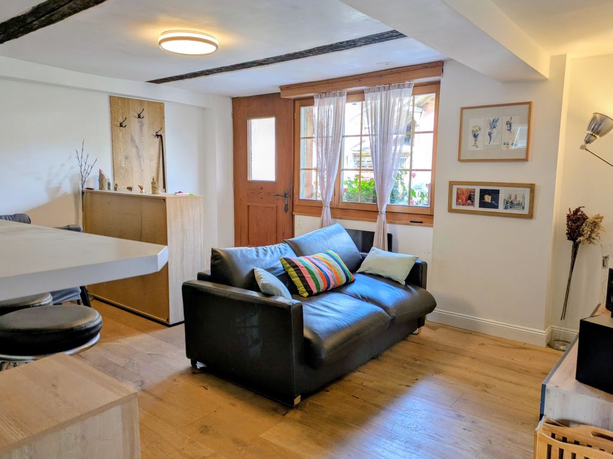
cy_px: 230
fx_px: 443
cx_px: 306
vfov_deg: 54.9
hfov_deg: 69.4
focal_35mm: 25
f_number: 1.89
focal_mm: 5.43
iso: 66
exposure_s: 1/50
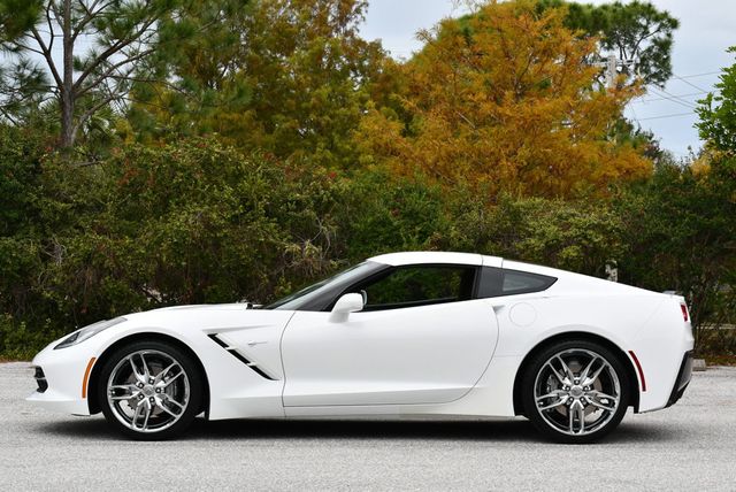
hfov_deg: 22.6
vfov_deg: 15.2
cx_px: 368
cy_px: 246
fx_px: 1842
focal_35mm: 90
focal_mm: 45
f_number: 8
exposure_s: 1/250
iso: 160
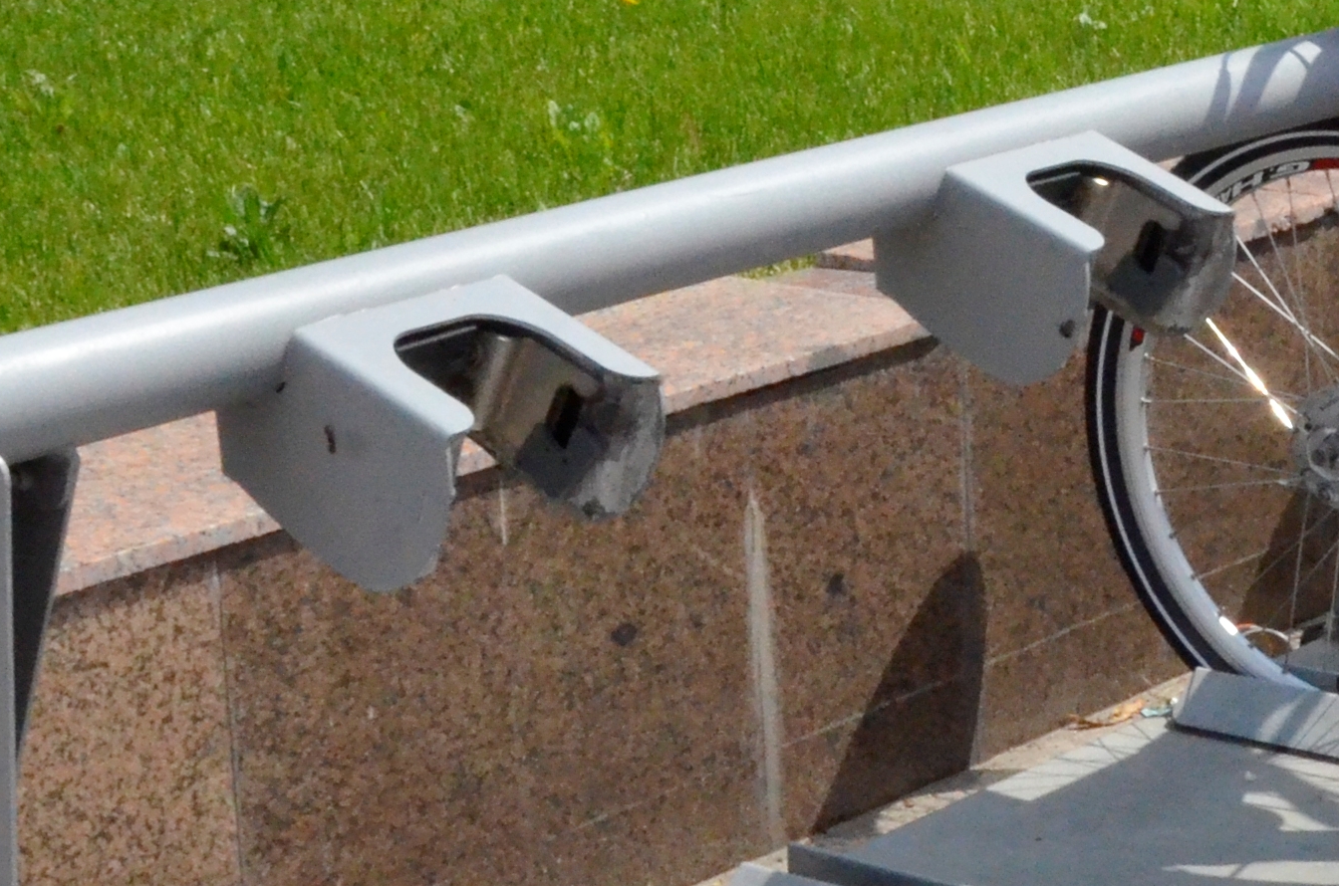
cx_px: 1695
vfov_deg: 12.4
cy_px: 246
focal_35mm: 110
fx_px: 4083
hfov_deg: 17.6
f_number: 18
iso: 2500
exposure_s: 1/1250
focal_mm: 20
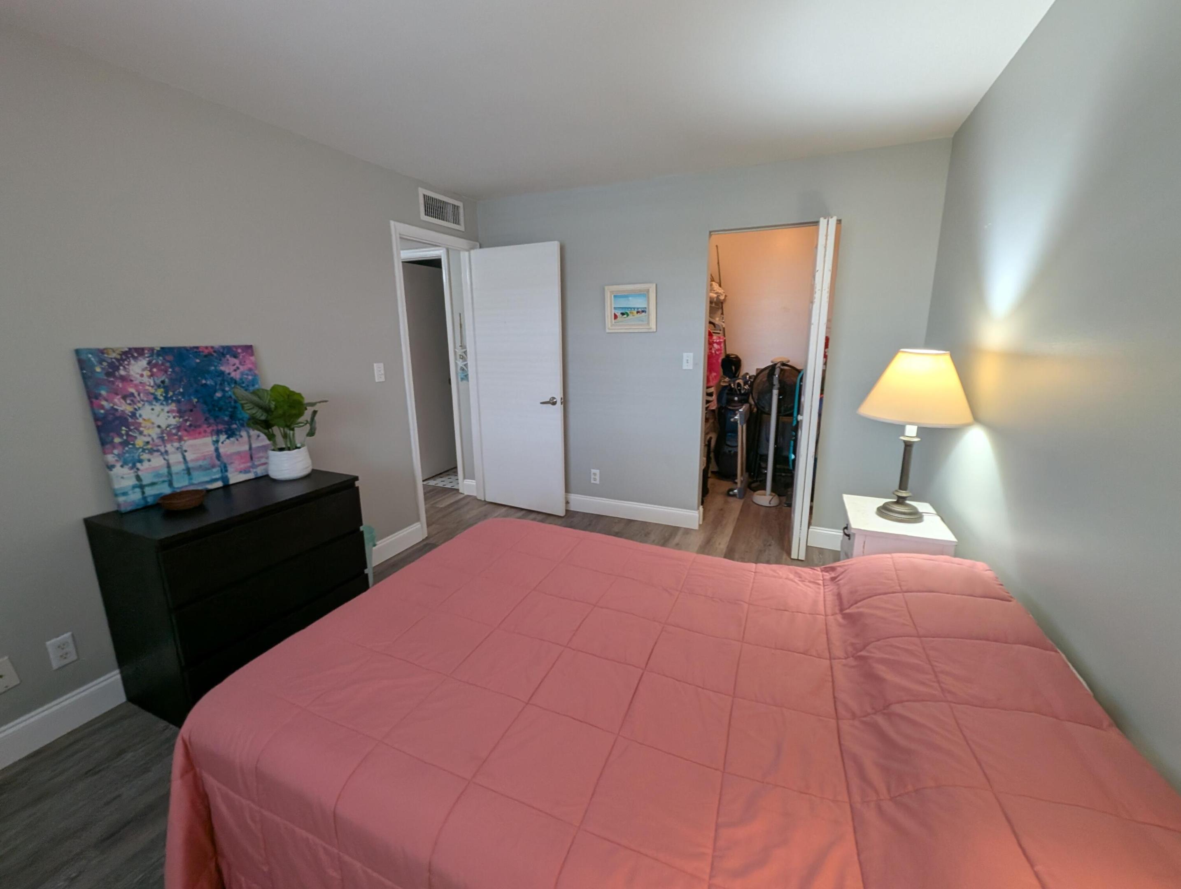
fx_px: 444
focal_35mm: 13
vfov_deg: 90.1
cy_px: 444
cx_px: 590
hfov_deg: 106.1
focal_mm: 1.95
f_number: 2.2
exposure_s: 1/24
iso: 101
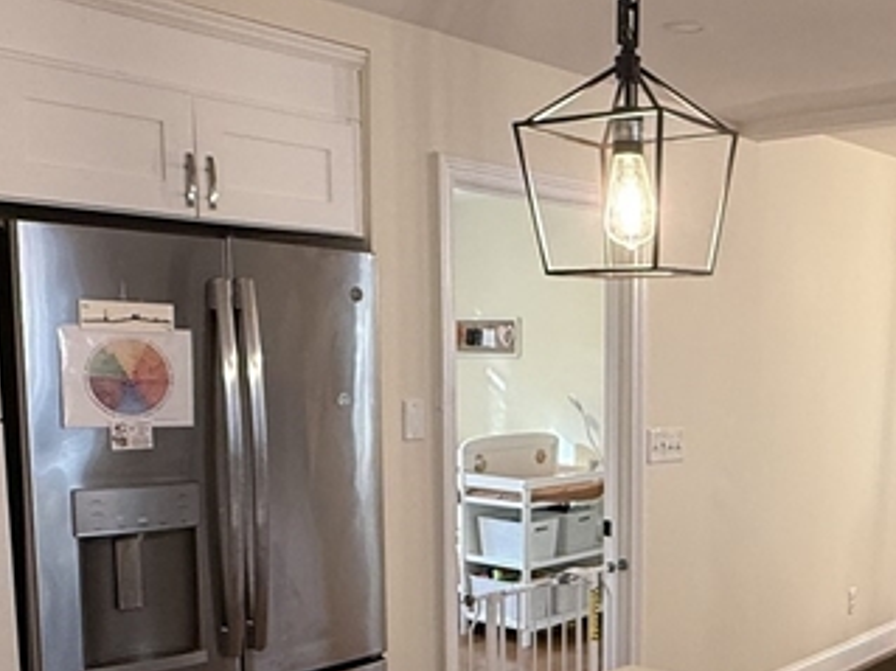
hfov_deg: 40.7
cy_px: 500
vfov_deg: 31.6
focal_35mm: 45
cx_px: 685
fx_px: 1164
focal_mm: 2.22
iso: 200
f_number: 2.2
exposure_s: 1/60
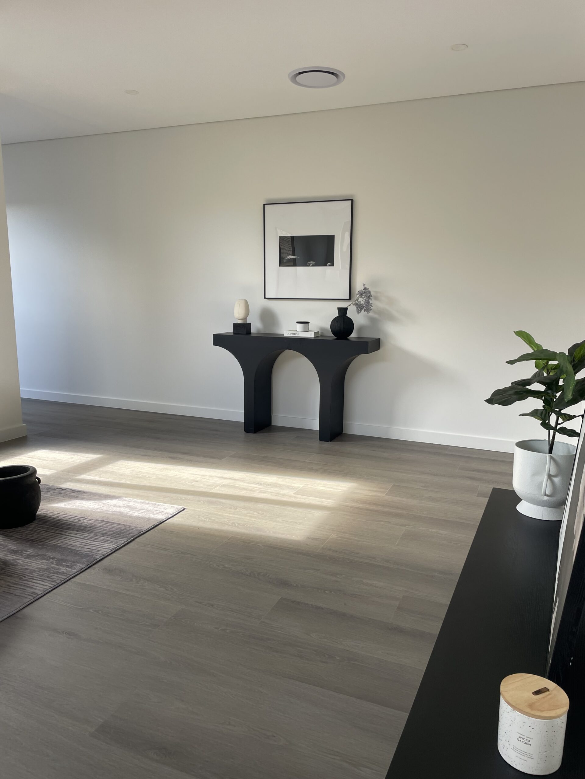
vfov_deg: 67.3
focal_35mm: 26
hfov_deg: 53.1
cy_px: 390
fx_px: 586
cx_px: 292
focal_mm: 4.2
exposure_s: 1/121
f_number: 1.6
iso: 32
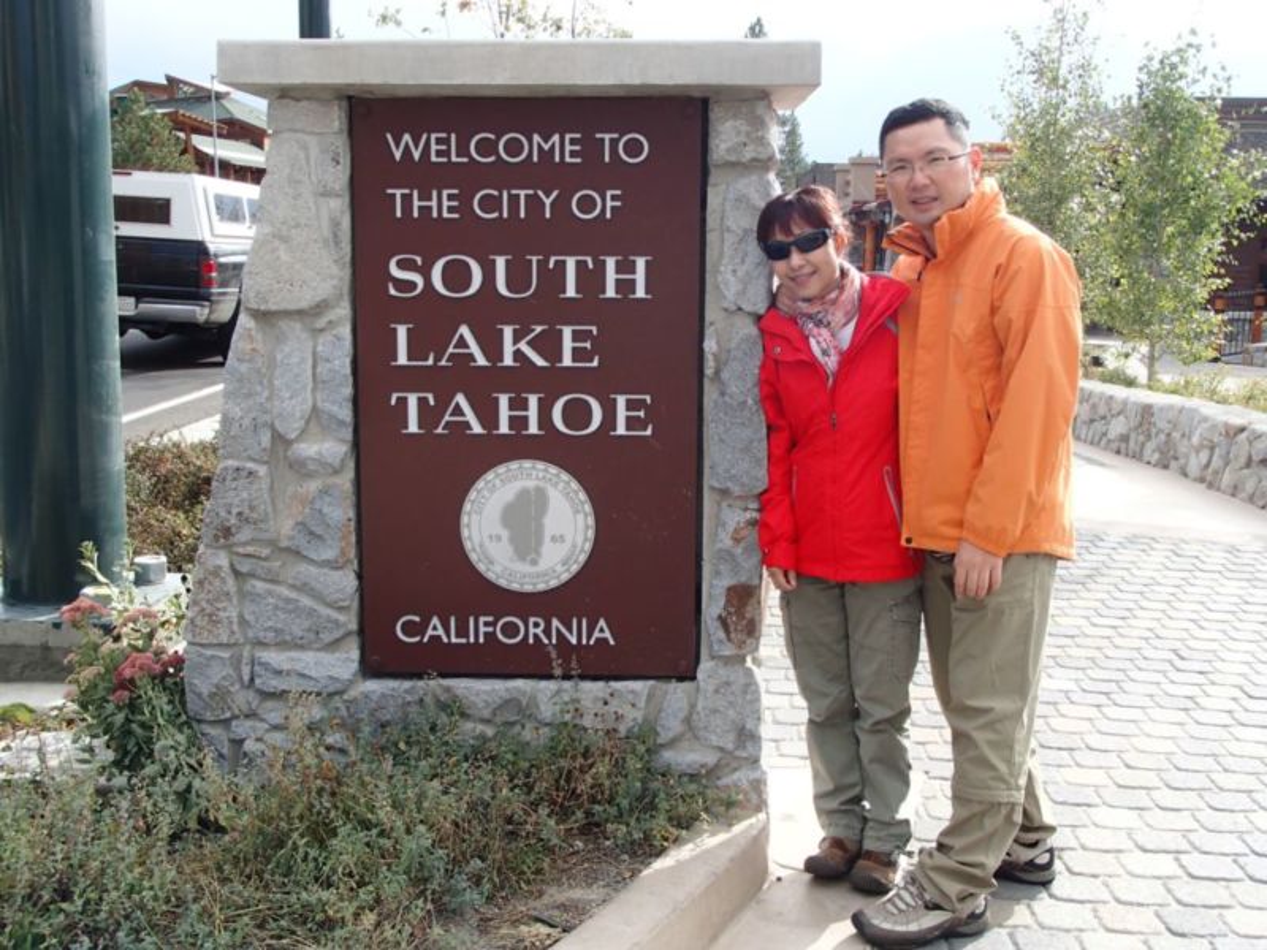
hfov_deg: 49.0
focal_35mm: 38
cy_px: 475
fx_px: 1391
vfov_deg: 37.7
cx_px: 634
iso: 100
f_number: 4.6
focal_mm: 6.83
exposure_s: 1/200
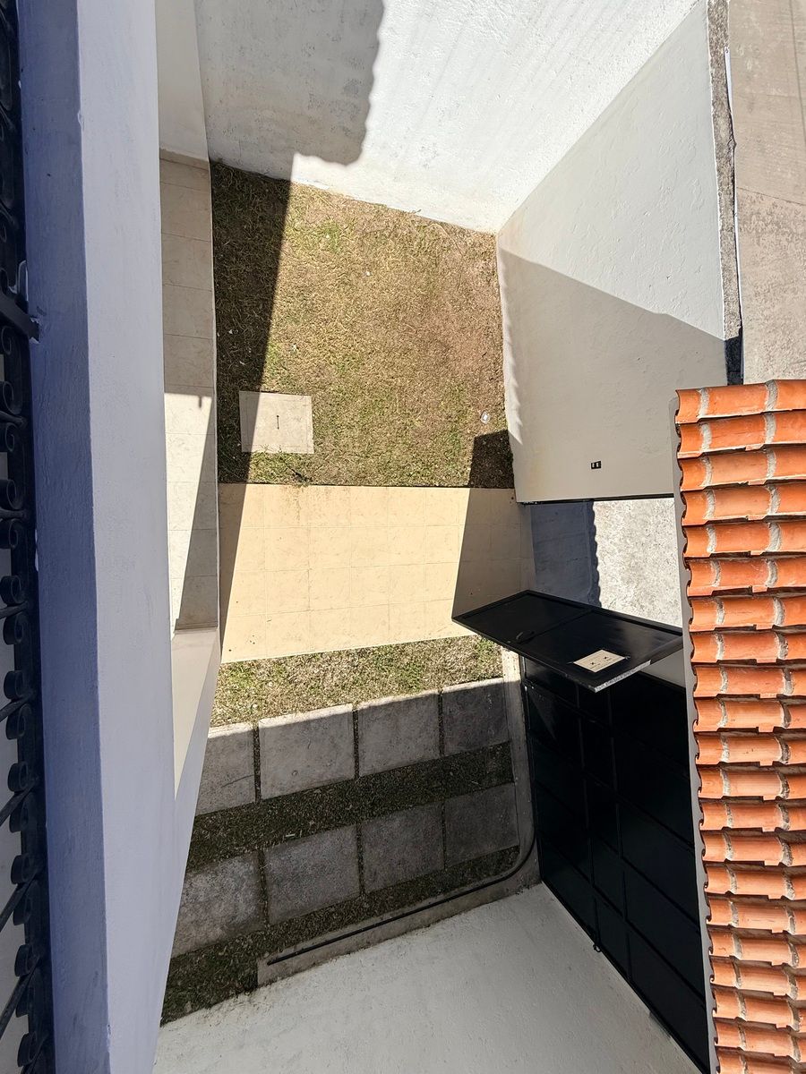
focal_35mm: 14
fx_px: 435
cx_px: 403
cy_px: 537
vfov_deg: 102.1
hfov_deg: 85.7
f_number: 2.2
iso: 50
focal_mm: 2.22
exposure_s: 1/3891
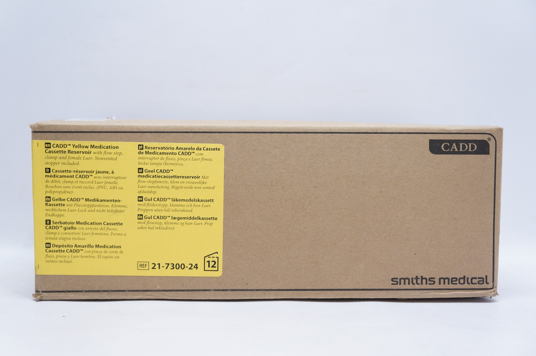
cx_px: 268
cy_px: 178
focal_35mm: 40
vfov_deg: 32.9
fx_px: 602
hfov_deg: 48.0
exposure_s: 1/100
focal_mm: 27
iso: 800
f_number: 4
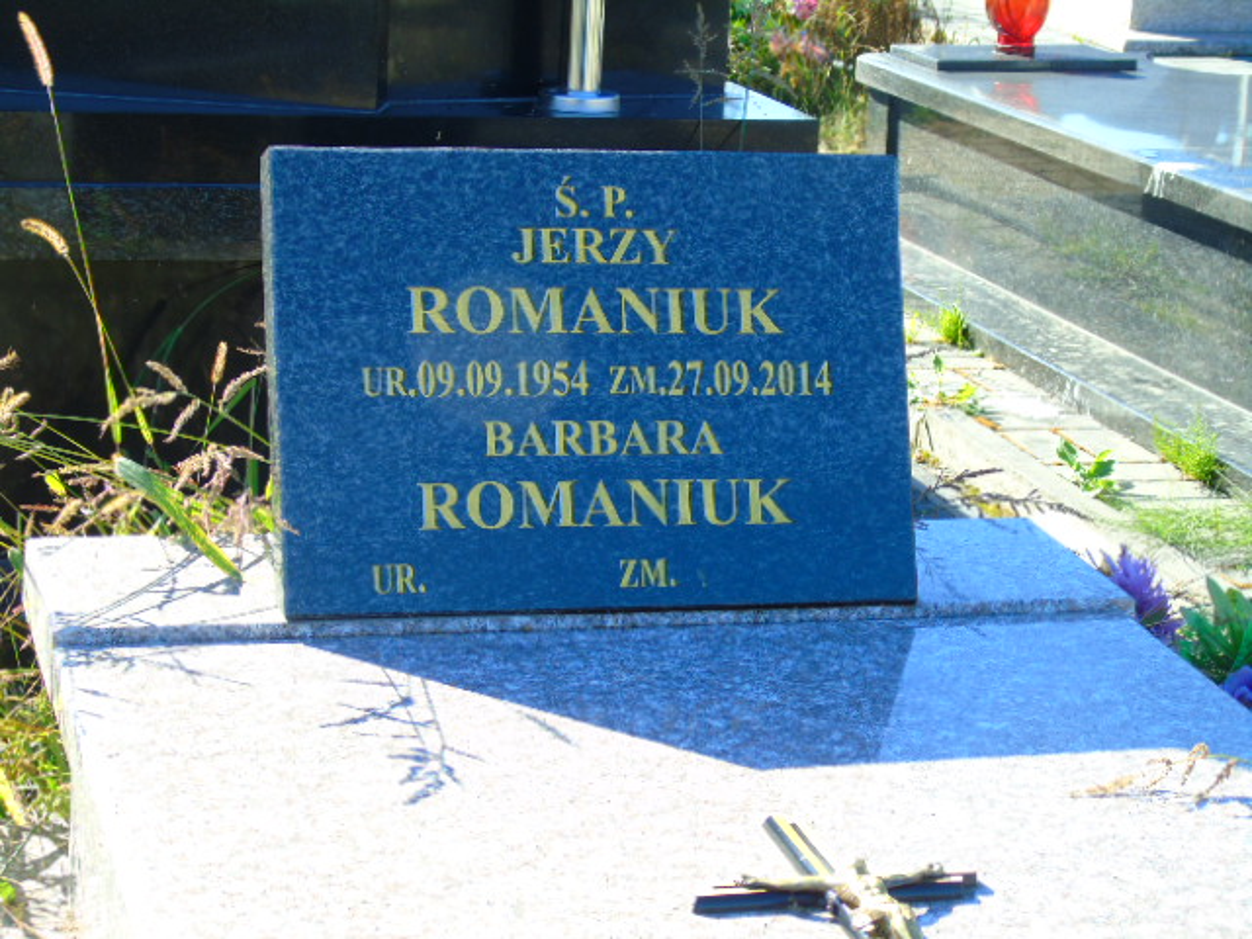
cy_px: 470
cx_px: 626
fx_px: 2966
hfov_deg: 23.8
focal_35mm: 82
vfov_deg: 18.0
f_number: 4.1
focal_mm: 15
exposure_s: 1/160
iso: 80
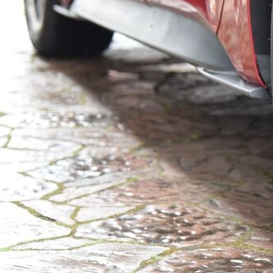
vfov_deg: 11.0
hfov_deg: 10.8
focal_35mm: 159
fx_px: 1419
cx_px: 338
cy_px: 54
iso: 500
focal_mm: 62
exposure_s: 1/25
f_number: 4
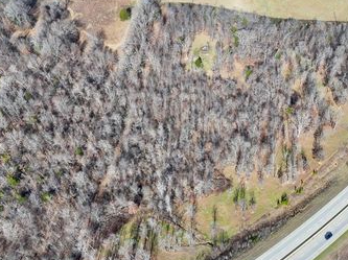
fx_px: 362
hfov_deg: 50.5
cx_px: 231
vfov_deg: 39.3
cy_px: 166
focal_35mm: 36
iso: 100
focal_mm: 12.29
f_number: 2.8
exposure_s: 1/1000
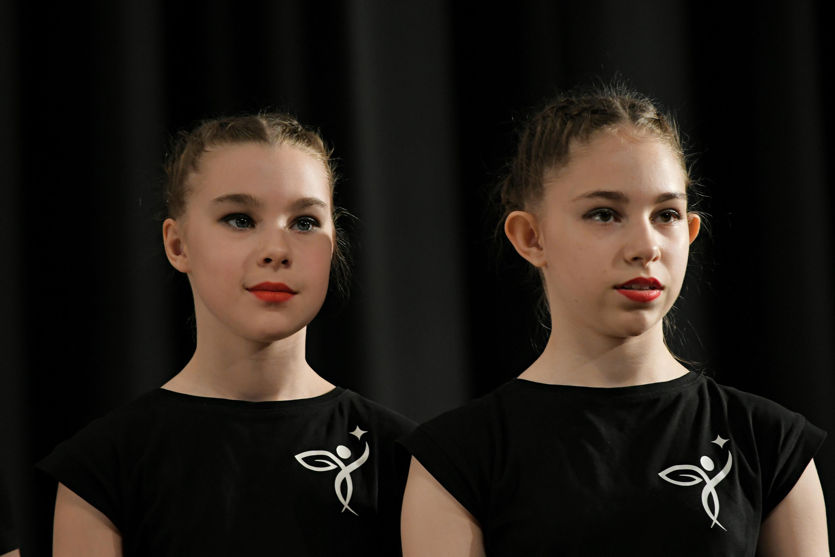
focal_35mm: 300
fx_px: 6958
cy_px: 278
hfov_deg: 6.9
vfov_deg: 4.6
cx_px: 418
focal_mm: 200
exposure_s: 1/500
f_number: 5.6
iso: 1600
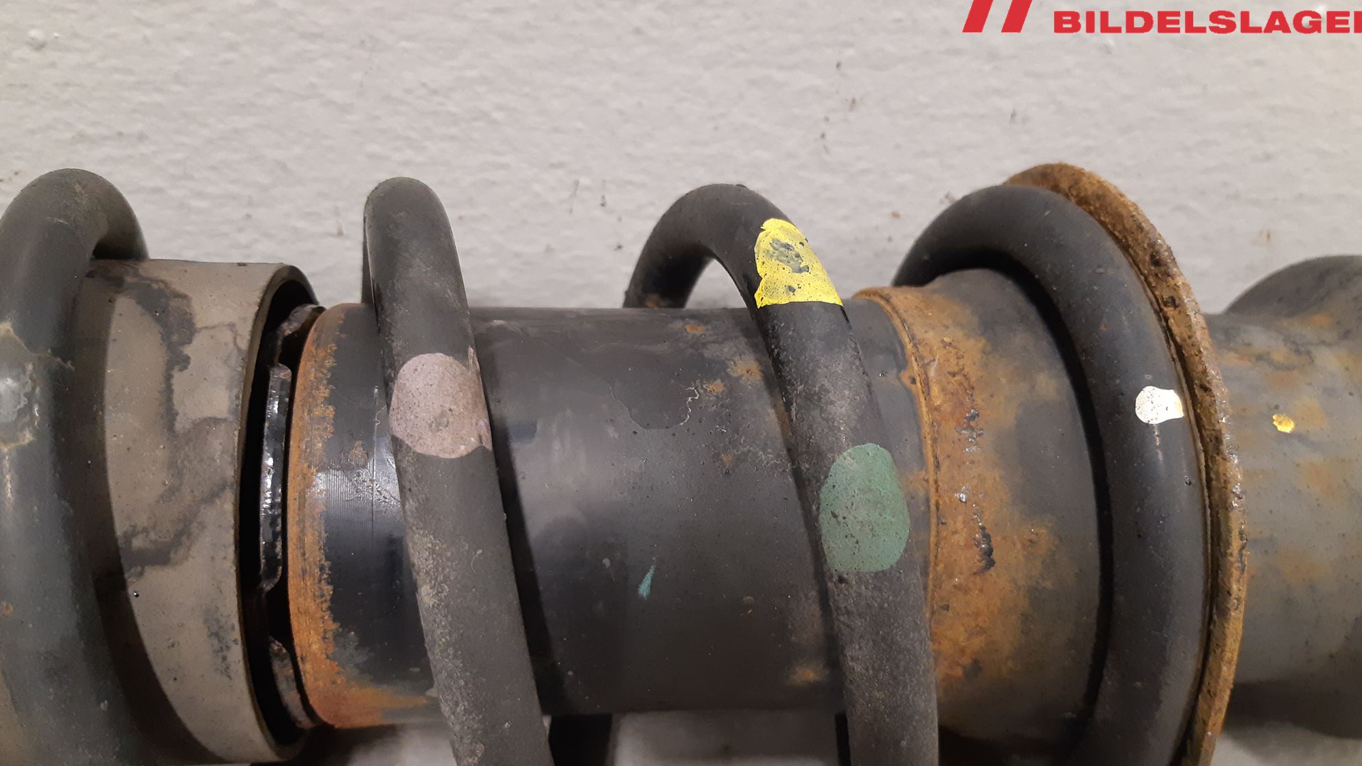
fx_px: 1047
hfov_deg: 66.1
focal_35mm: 29
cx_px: 683
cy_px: 441
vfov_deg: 40.1
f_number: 1.7
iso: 250
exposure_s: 1/25
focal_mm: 3.93
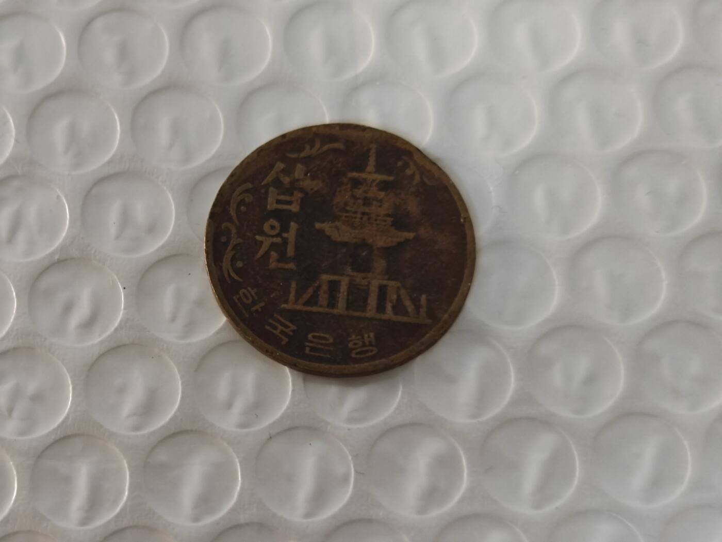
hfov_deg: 26.0
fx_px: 1564
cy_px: 271
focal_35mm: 75
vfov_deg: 19.6
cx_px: 361
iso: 500
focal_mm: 8.7
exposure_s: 1/50
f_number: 1.9
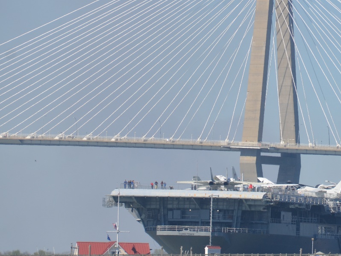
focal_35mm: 577
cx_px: 315
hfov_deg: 3.4
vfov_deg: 2.6
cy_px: 96
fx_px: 5686
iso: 200
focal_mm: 200
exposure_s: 1/800
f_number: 7.1
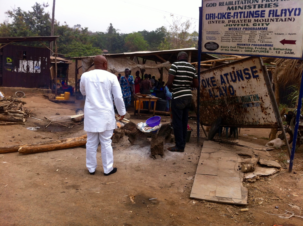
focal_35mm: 35
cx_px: 152
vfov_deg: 40.6
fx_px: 306
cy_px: 113
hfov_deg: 52.7
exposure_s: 1/838
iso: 80
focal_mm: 3.85
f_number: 2.8
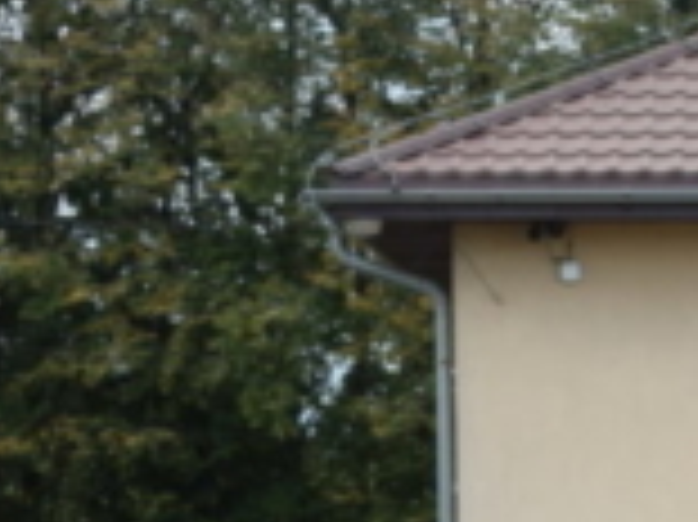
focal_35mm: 209
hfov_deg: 9.0
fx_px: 4211
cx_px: 1310
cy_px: 700
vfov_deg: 7.0
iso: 400
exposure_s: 1/250
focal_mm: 35
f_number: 8
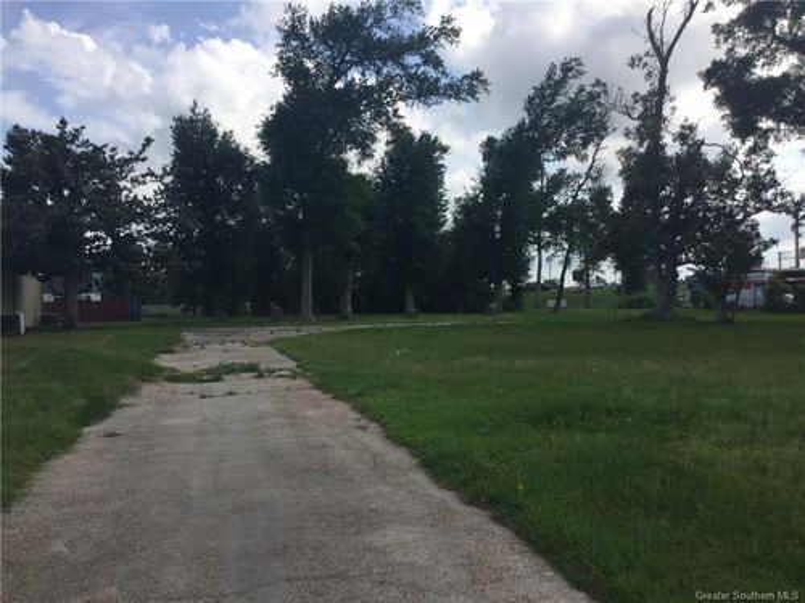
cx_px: 402
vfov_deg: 45.4
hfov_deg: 58.4
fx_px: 721
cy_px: 302
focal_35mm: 31
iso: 25
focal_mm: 3.3
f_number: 2.4
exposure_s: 1/1164
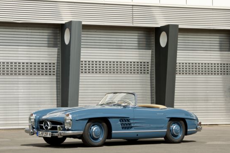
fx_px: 703
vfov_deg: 12.5
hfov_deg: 18.6
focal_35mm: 110
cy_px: 72
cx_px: 108
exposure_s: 1/60
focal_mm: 102
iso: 100
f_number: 16
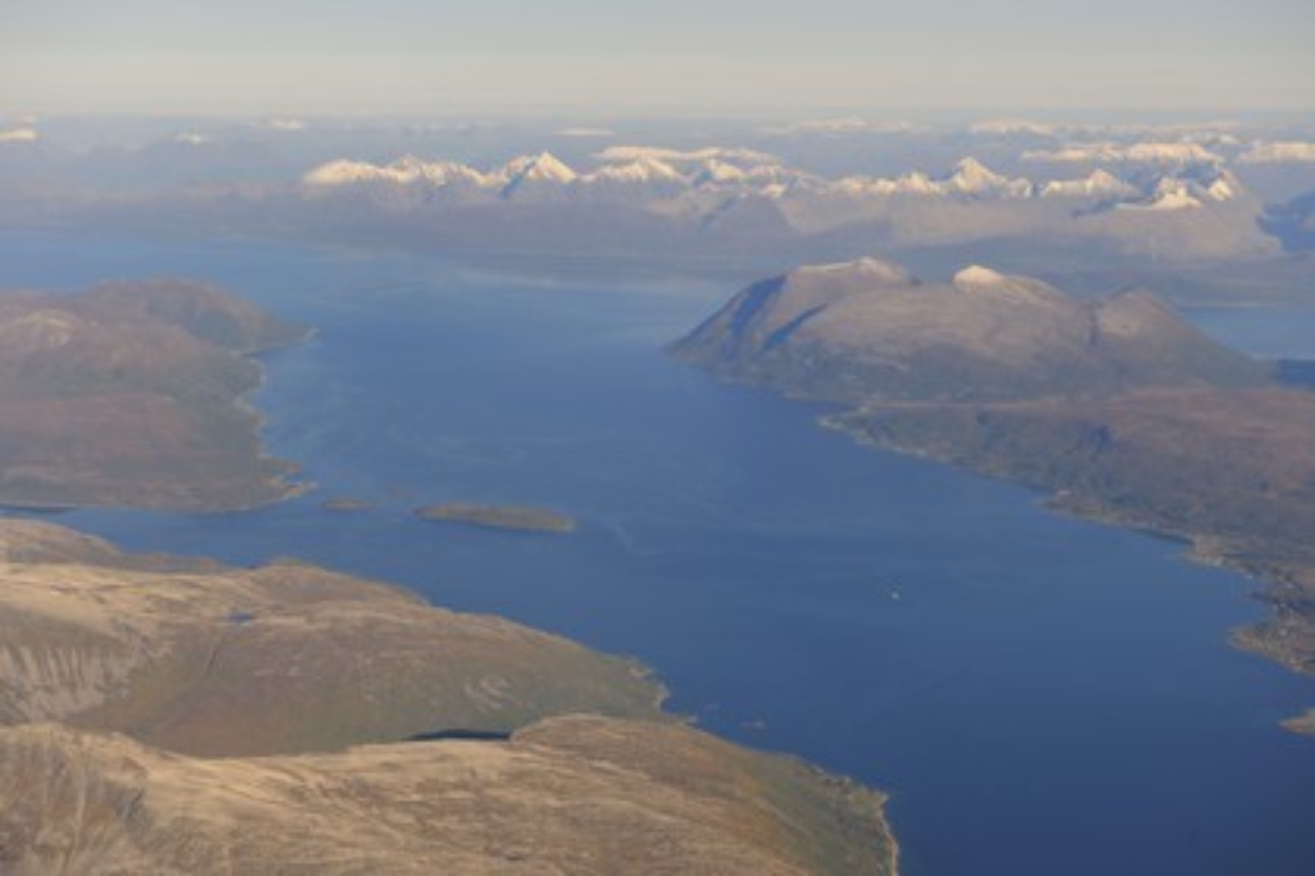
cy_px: 438
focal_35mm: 70
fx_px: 2557
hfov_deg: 28.8
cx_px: 658
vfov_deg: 19.5
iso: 200
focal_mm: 70
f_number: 7.1
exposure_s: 1/500
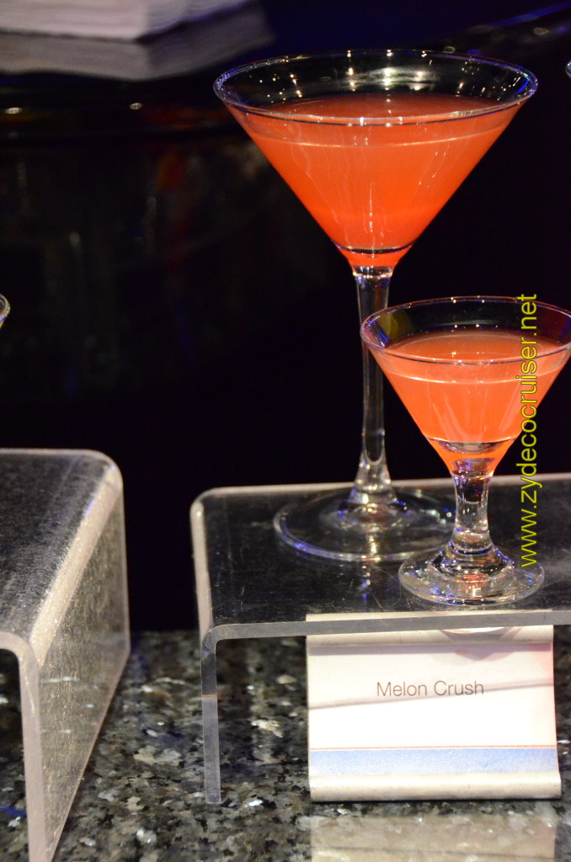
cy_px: 431
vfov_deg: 19.5
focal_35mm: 105
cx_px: 286
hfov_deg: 13.0
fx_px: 2510
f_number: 5
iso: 6400
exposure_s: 1/80
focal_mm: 70
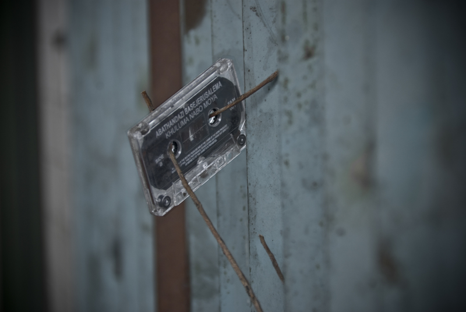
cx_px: 233
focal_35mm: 300
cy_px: 156
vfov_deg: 4.6
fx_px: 3889
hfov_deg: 6.9
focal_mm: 200
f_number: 5.6
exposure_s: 1/25
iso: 200
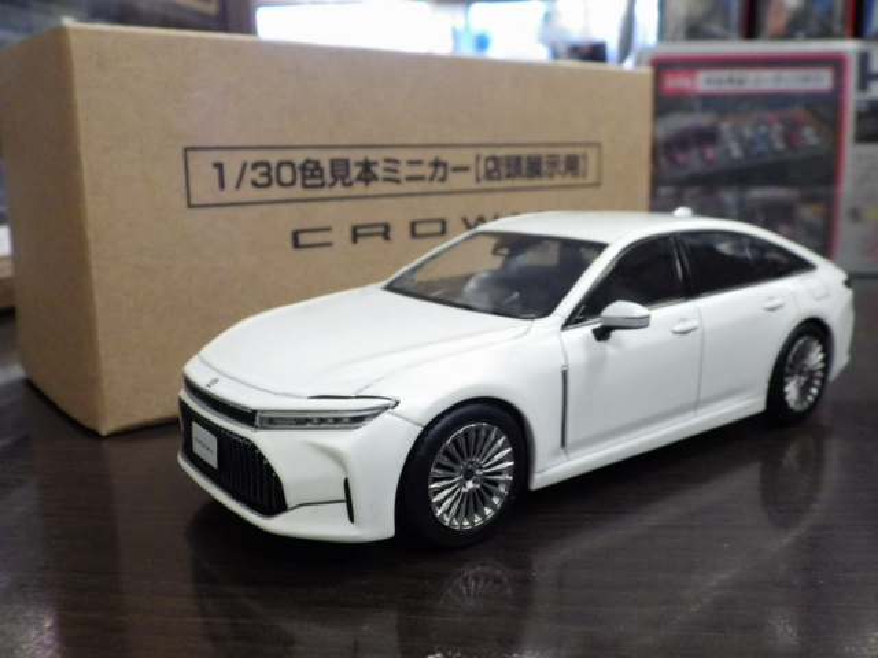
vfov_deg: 41.8
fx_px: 862
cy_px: 329
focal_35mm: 34
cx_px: 439
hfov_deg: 54.0
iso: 640
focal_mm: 6.2
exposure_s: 1/50
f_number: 3.4
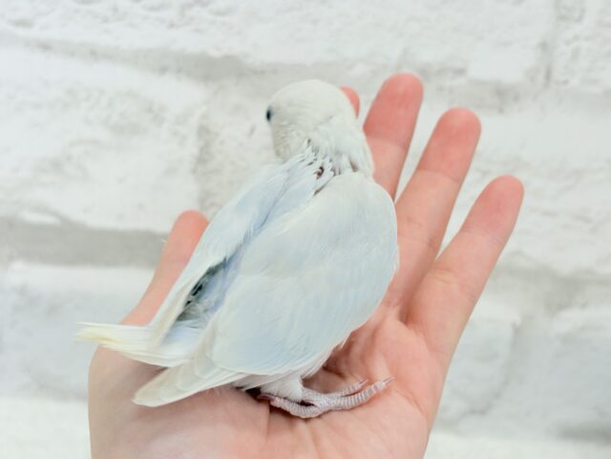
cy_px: 230
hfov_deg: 36.8
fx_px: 918
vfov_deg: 28.0
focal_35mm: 52
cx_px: 306
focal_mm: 5.96
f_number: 1.6
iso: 40
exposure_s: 1/50
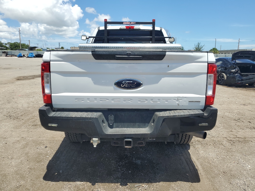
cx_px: 128
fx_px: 192
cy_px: 96
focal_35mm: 26
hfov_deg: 67.3
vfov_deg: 53.1
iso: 50
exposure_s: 1/3333
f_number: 1.5
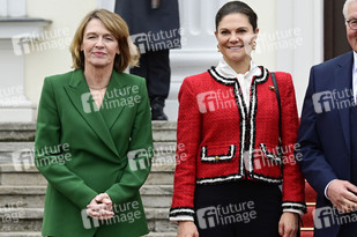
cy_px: 128
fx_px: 1881
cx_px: 242
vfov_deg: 7.2
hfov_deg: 10.8
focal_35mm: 190
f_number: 6.3
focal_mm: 130
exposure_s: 1/250
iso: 1600
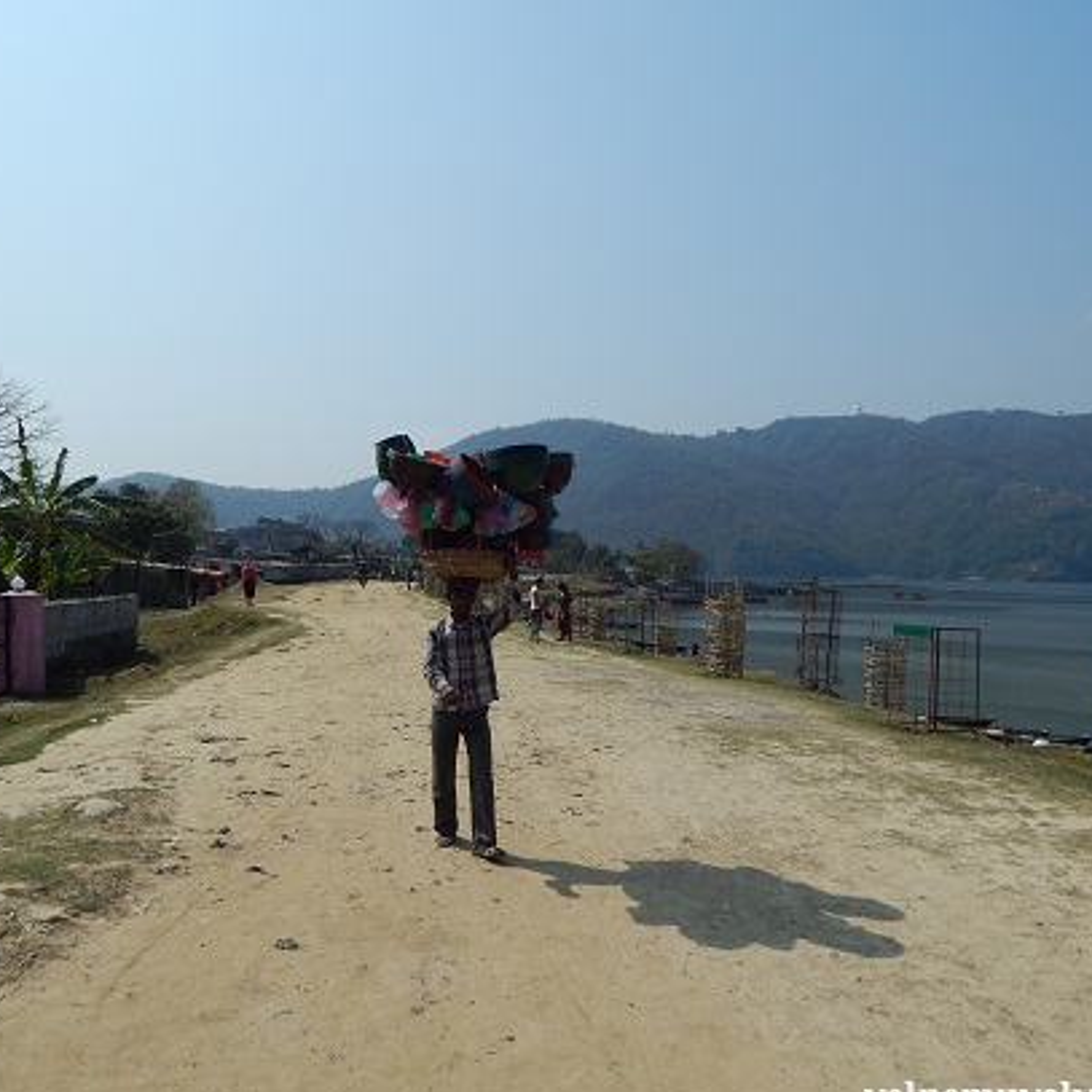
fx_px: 999
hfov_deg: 57.0
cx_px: 453
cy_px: 555
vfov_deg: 57.3
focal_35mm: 28
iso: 125
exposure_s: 1/1000
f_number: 6
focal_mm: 4
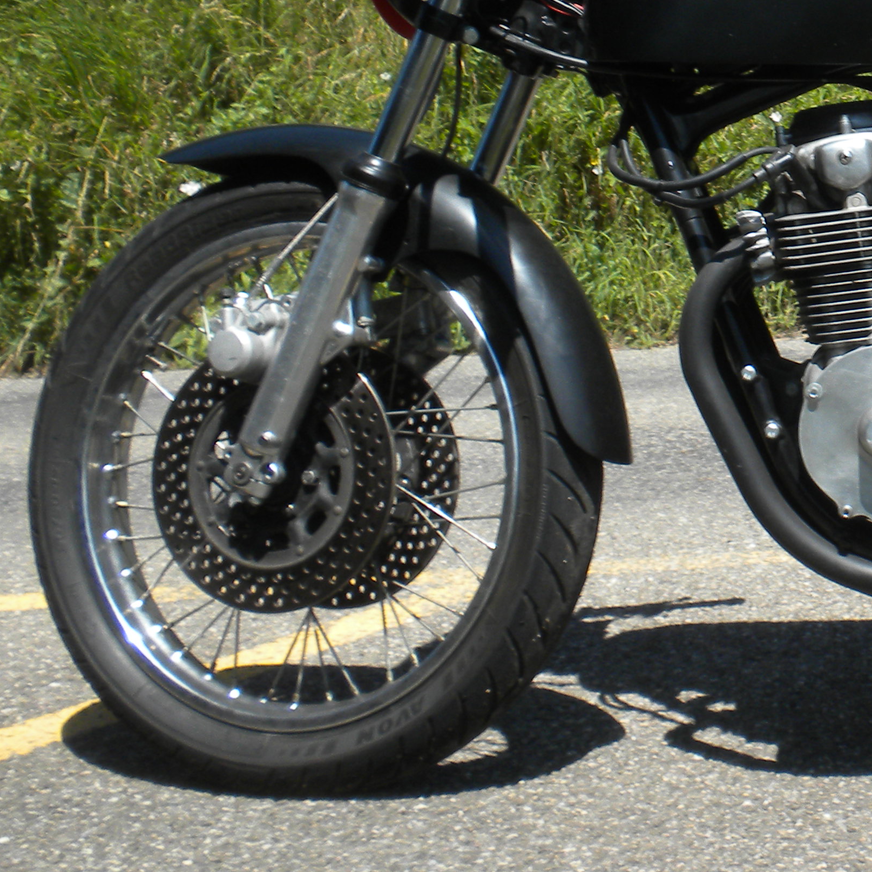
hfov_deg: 20.1
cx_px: 1043
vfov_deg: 21.3
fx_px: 2308
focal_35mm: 81
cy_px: 261
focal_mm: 6.6
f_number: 10
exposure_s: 1/79
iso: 64
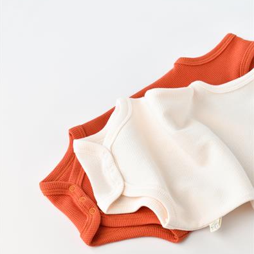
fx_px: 772
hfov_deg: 18.7
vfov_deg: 18.6
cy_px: 174
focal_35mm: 93
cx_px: 126
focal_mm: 48
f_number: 8
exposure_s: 1/60
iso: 400
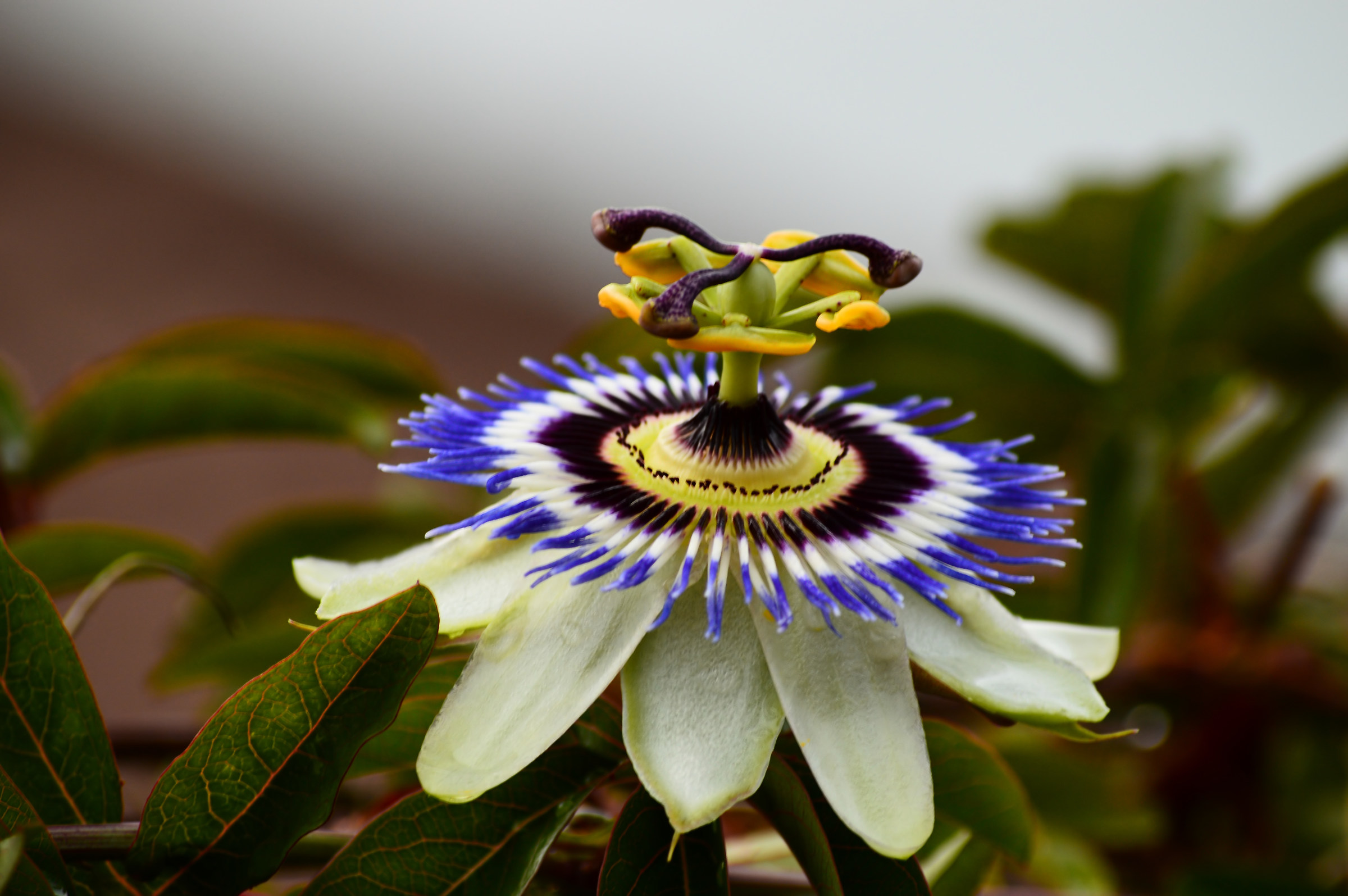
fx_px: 10661
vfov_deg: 4.8
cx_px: 674
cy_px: 448
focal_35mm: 285
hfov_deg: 7.2
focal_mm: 190
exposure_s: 1/80
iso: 200
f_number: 8
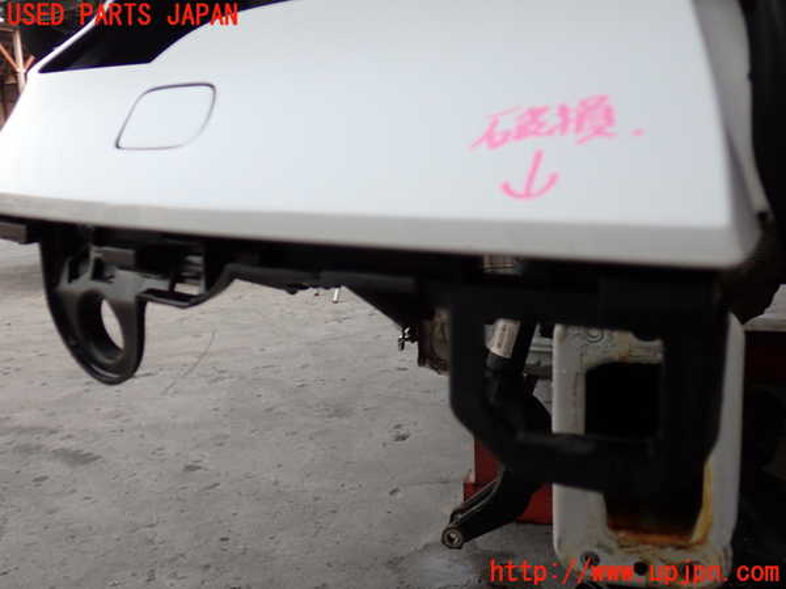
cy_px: 294
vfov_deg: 39.7
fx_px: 817
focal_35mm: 36
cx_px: 393
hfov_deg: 51.4
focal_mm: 6.37
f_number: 2.5
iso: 200
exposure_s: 1/40
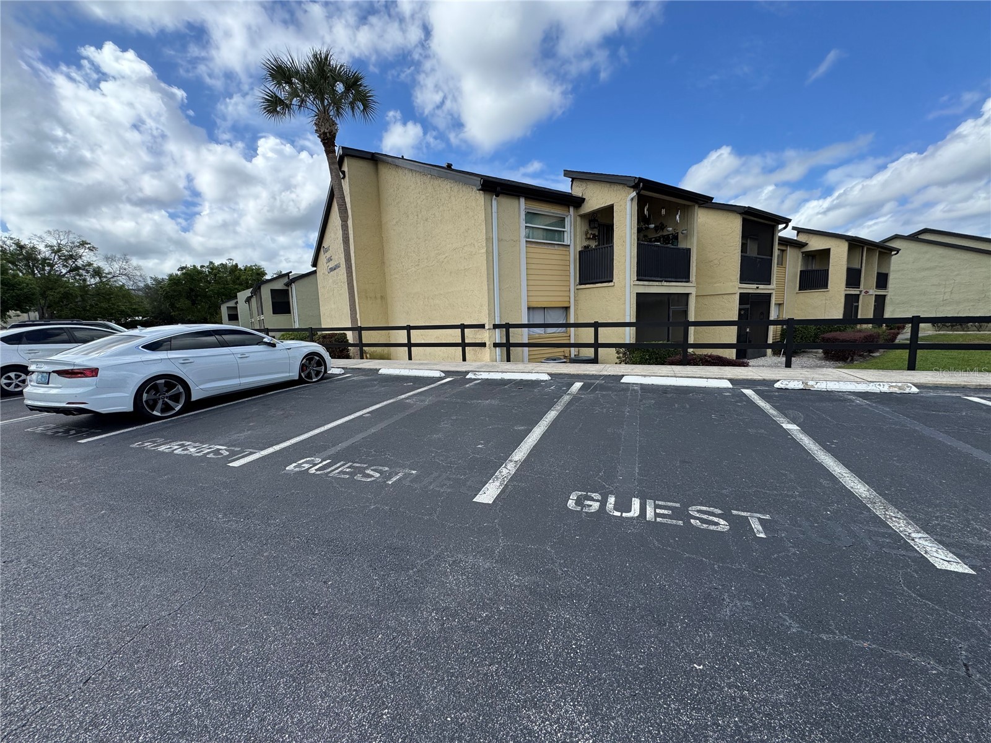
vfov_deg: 85.7
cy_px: 372
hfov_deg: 102.1
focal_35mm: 14
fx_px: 401
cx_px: 496
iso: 50
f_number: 2.2
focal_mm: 2.22
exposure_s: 1/1477
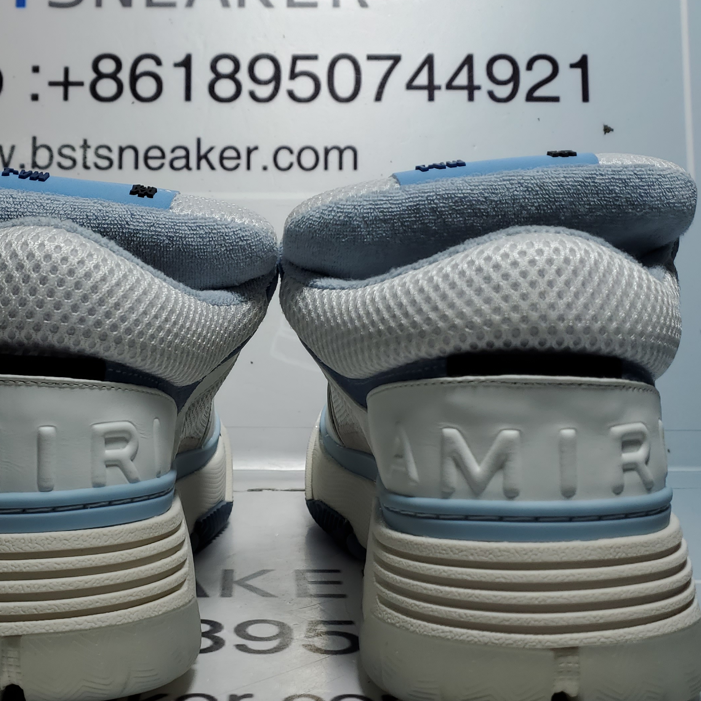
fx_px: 1008
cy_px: 376
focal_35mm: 44
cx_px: 242
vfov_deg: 38.3
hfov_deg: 38.0
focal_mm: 4.3
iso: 50
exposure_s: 1/981
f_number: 1.5
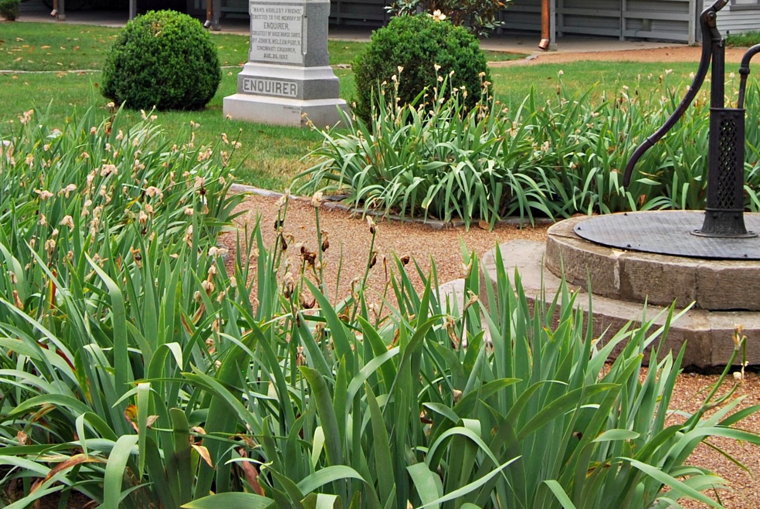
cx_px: 436
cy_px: 8
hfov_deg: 28.3
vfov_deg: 18.7
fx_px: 1506
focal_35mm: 71
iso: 100
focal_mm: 19
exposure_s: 1/125
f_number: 5.6
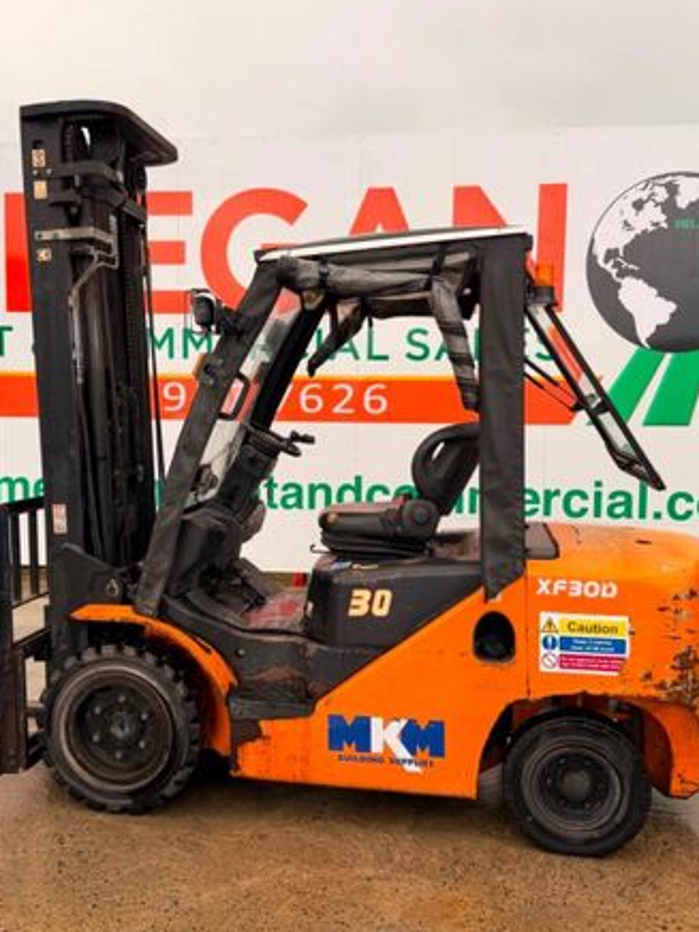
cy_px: 460
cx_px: 319
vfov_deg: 55.4
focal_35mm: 33
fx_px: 888
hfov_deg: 42.9
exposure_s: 1/637
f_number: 1.78
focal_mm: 6.76
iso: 80
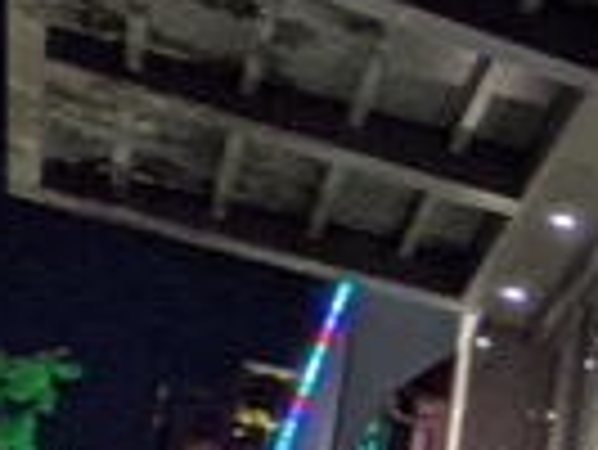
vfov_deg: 14.9
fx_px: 1660
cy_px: 536
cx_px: 1412
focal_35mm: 96
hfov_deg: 14.3
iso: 249
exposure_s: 1/24
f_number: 2.2
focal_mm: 2.22
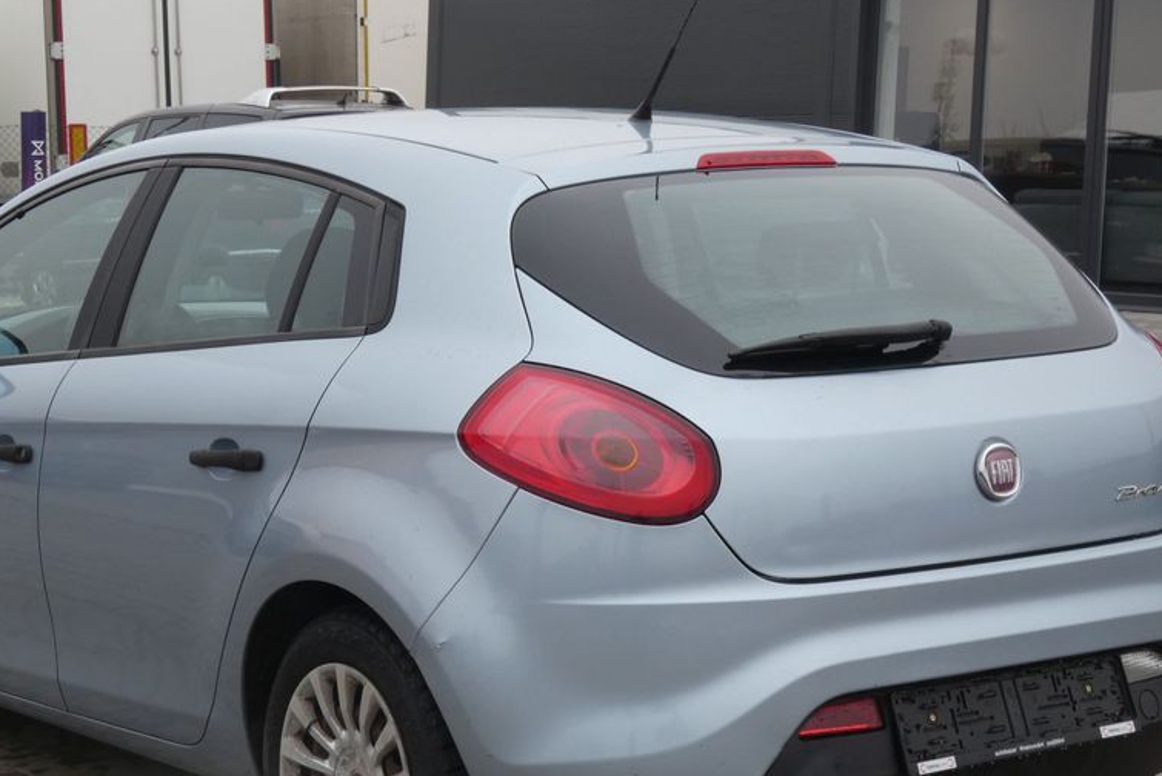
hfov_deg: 23.6
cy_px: 482
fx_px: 2777
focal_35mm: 86
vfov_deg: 15.9
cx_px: 454
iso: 80
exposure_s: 1/100
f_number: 5
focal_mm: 10.8
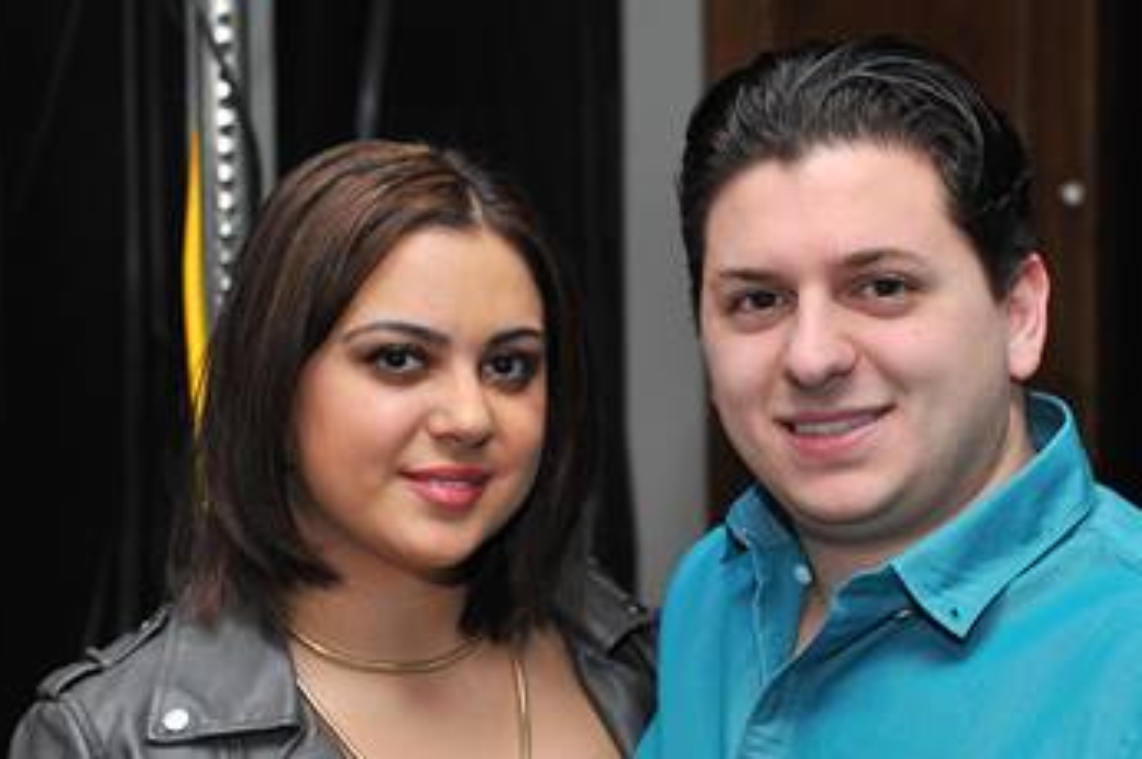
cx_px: 597
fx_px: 3328
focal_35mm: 105
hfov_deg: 19.5
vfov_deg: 13.0
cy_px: 472
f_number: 6.3
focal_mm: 66
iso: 1000
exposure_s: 1/100
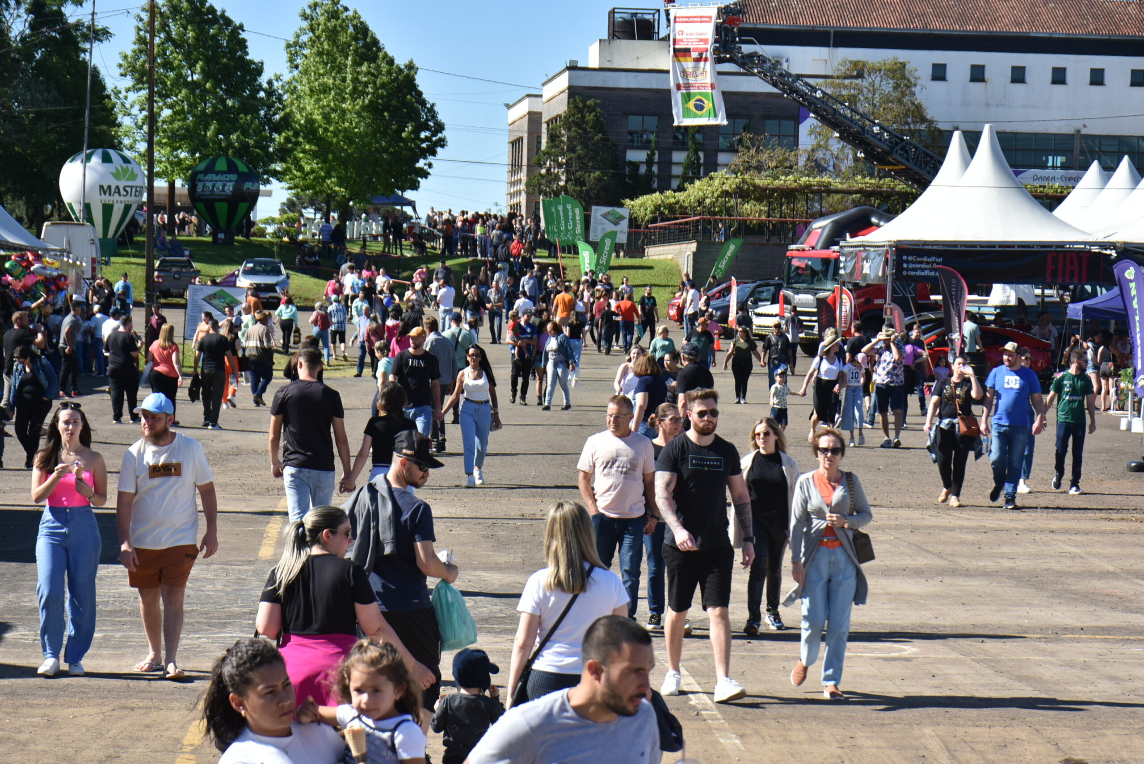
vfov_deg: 13.1
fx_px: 3339
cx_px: 572
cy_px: 382
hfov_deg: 19.4
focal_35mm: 105
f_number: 8
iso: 180
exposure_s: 1/500
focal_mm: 70
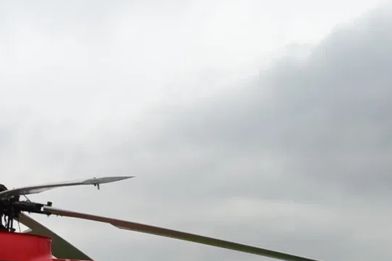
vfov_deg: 12.7
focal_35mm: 106
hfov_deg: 17.5
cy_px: 268
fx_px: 1154
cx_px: -178
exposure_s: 1/250
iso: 100
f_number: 8
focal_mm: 24
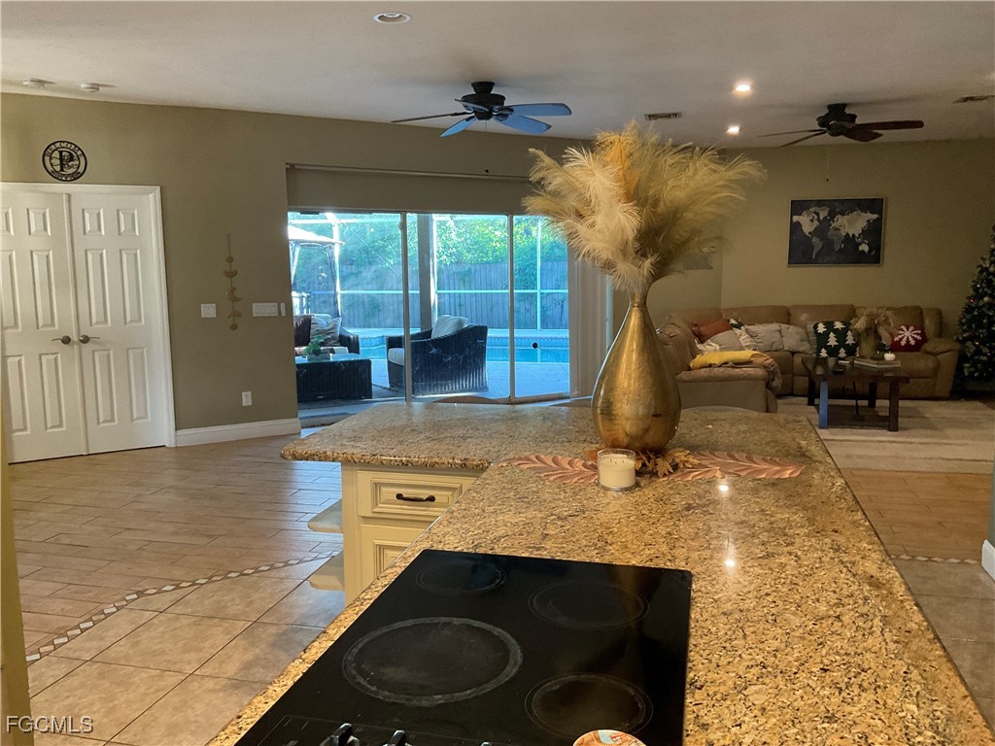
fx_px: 834
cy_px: 373
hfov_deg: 61.7
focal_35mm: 29
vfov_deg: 48.2
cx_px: 498
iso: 200
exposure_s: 1/60
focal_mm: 3
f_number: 1.8
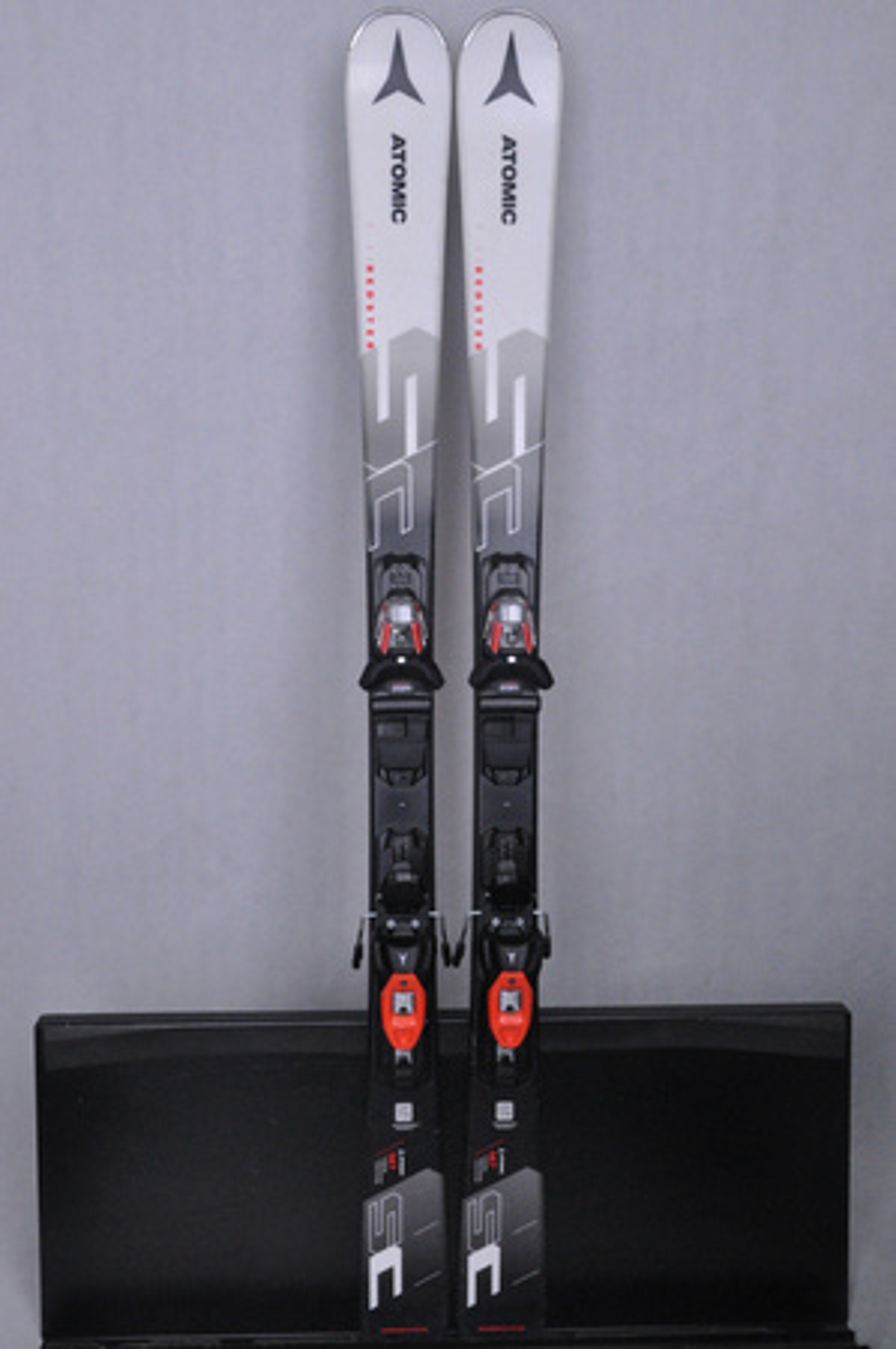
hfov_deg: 35.4
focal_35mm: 38
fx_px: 1403
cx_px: 448
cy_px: 674
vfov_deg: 51.3
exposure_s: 1/125
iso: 3200
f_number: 9.5
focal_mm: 25
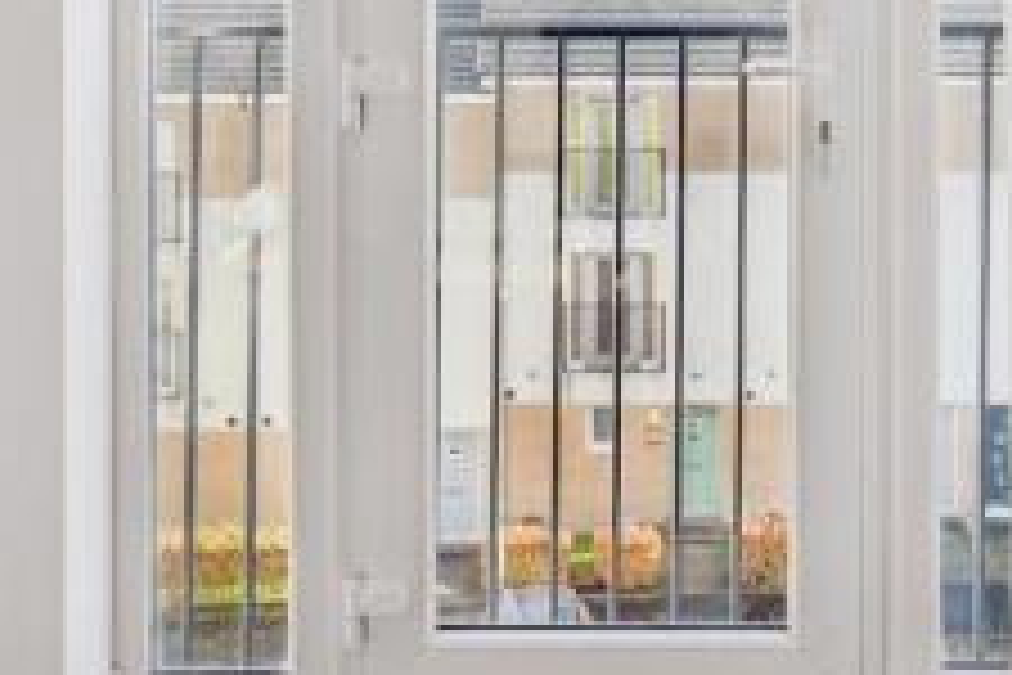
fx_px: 1490
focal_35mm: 53
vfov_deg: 24.6
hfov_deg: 37.3
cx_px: 621
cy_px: 43
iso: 250
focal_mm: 25
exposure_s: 1/640
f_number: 4
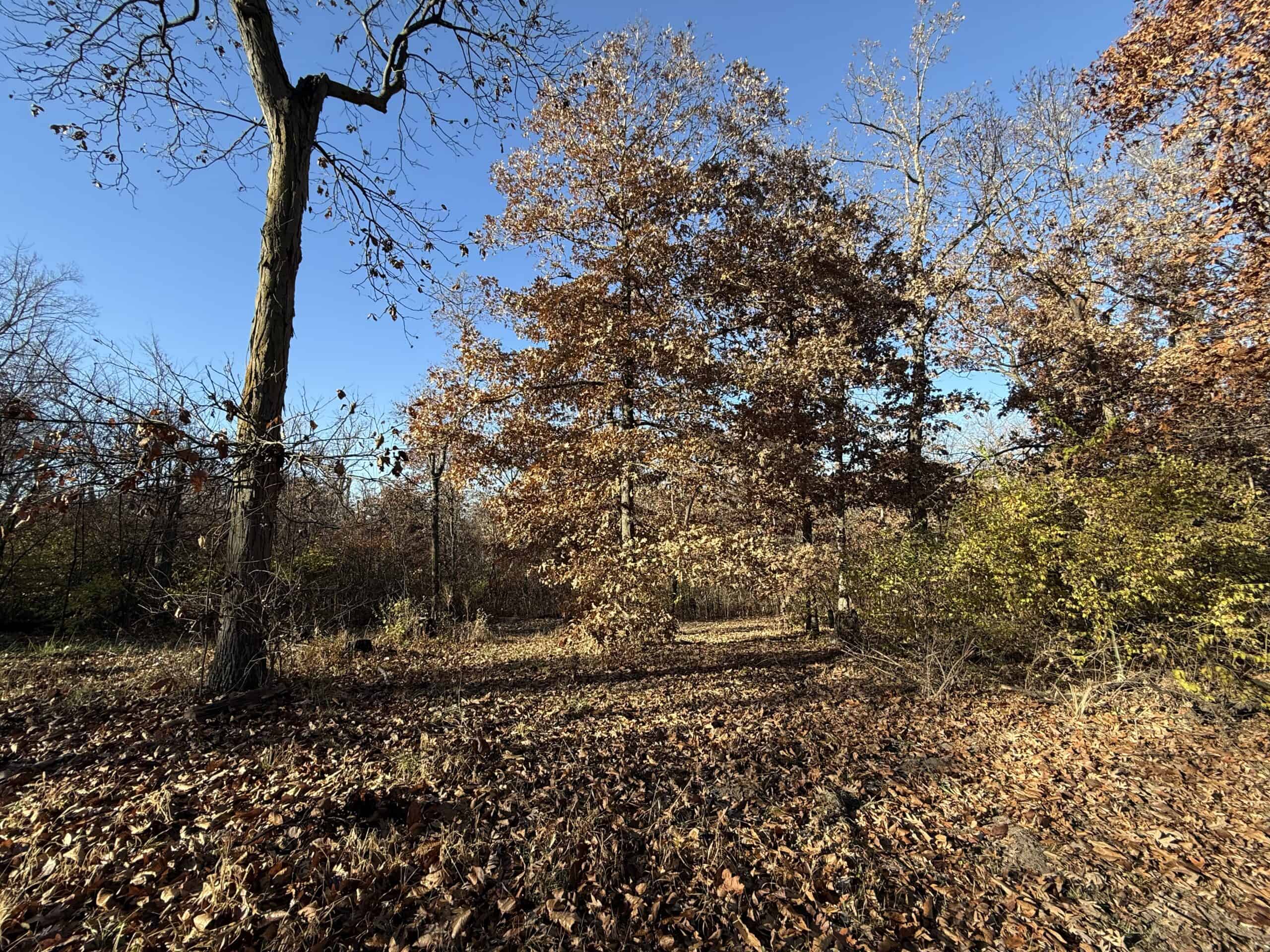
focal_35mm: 14
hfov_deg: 102.1
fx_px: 514
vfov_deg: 85.7
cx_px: 635
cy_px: 476
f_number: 2.2
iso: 50
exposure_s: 1/482
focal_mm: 2.22
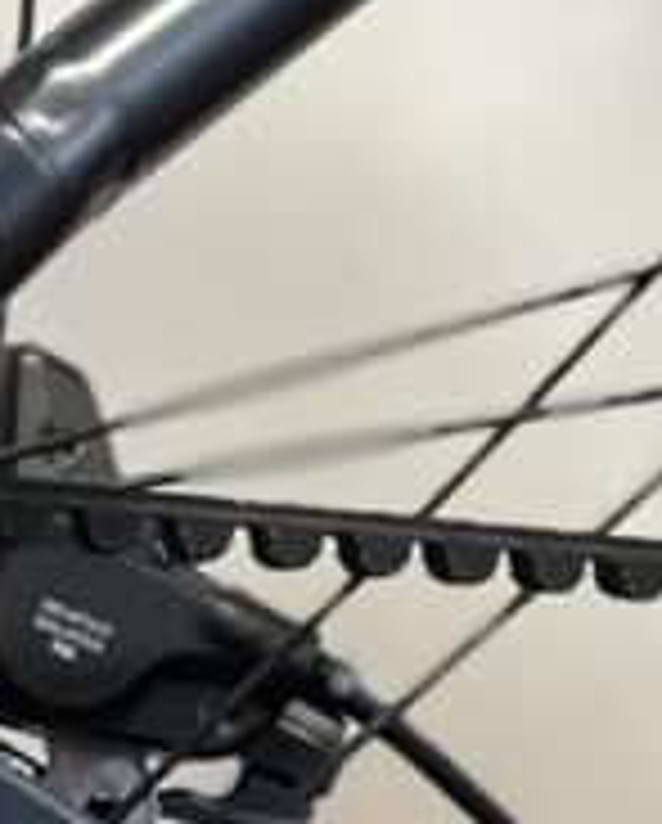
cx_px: -72
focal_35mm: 83
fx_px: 2028
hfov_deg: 17.9
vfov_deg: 22.1
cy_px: 826
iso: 125
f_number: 1.6
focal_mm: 5.1
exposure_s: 1/50
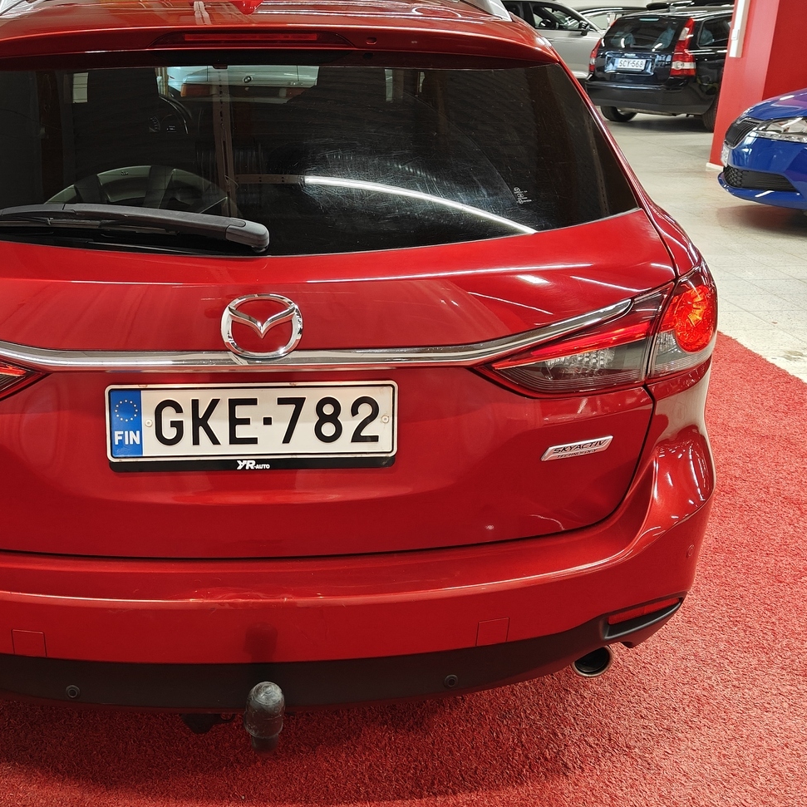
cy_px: 389
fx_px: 1002
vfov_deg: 43.9
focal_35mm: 38
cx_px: 258
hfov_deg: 43.2
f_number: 1.8
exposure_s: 1/52
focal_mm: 5.59
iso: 100
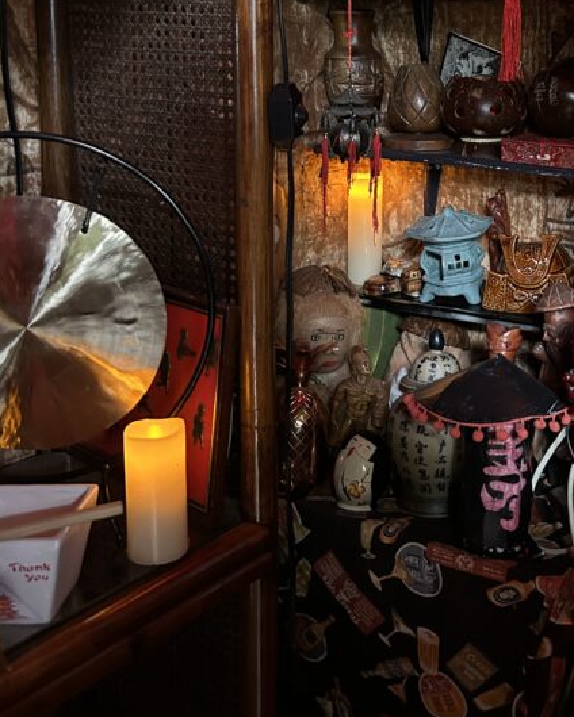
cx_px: 471
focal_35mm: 49
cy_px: 180
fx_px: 1041
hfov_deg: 30.0
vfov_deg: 37.1
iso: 800
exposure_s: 1/30
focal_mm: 5.7
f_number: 1.5
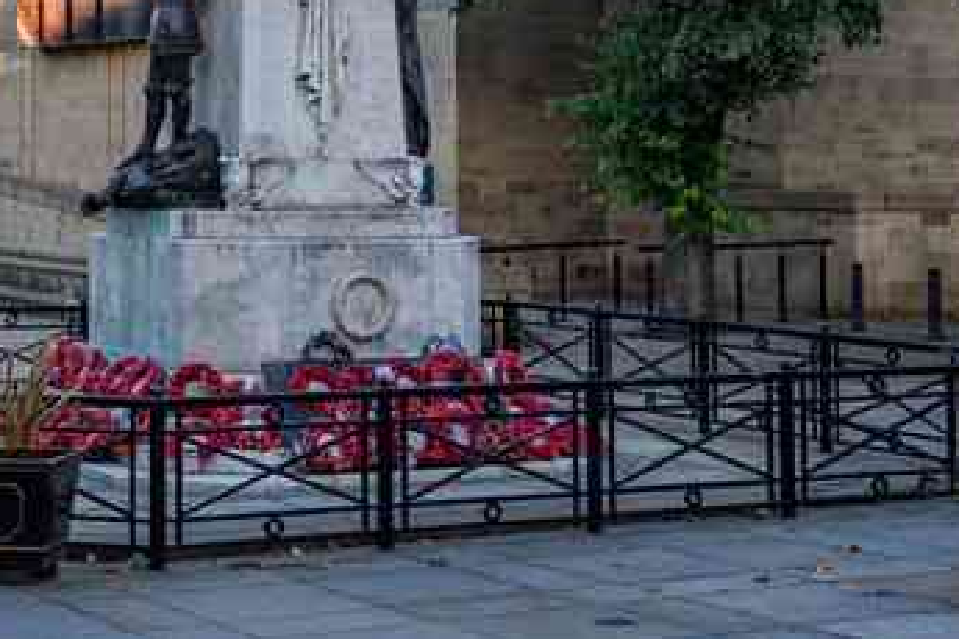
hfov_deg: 23.3
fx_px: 2291
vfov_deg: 15.3
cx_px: 171
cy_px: -138
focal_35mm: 86
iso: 200
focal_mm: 35
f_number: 8
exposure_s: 1/160
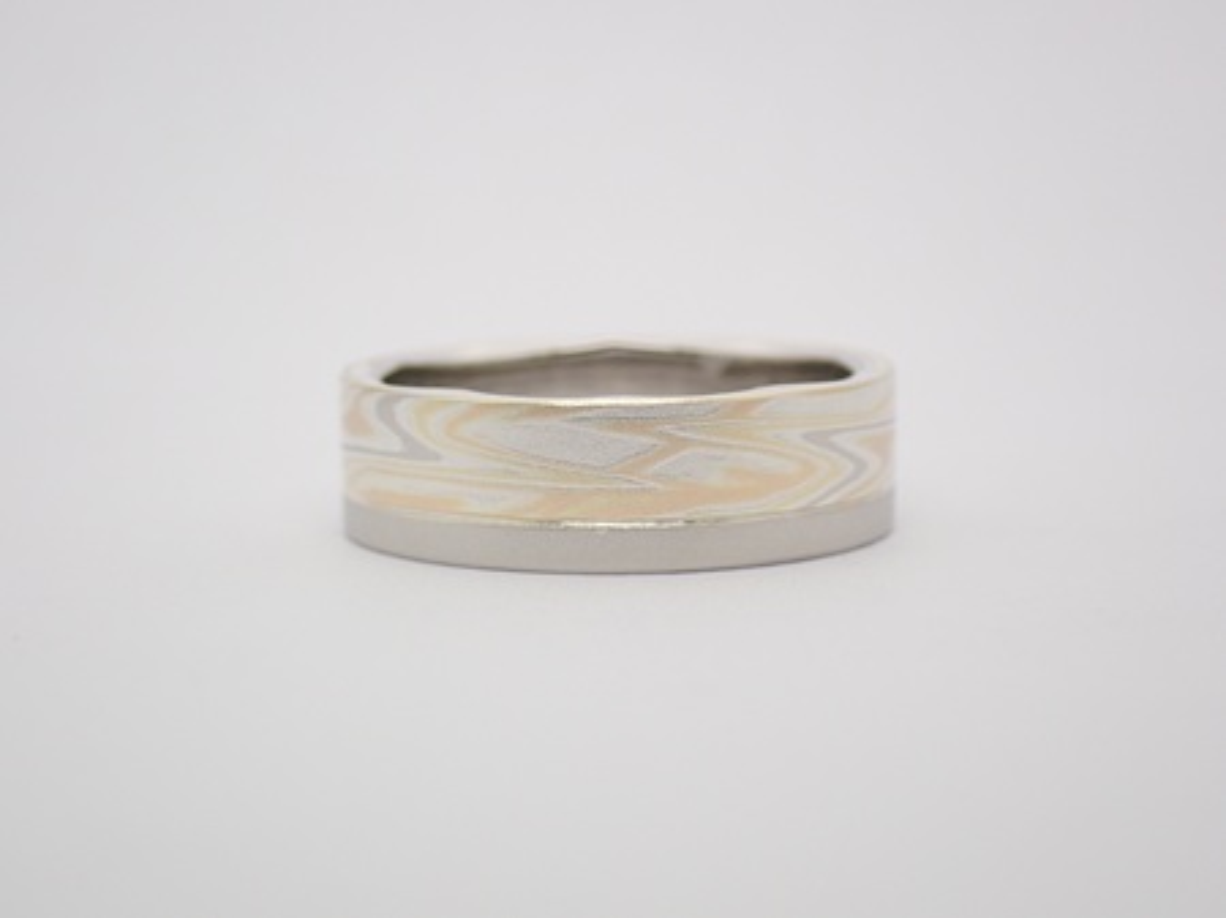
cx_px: 613
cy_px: 459
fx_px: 2903
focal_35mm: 82
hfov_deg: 23.8
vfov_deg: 18.0
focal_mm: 14.62
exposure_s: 1/125
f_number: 4.3
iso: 200
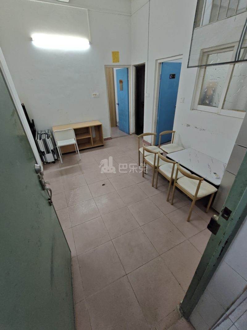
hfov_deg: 81.7
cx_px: 124
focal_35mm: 15
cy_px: 165
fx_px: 143
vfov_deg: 98.2
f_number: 2
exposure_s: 1/63
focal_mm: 2.3
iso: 800
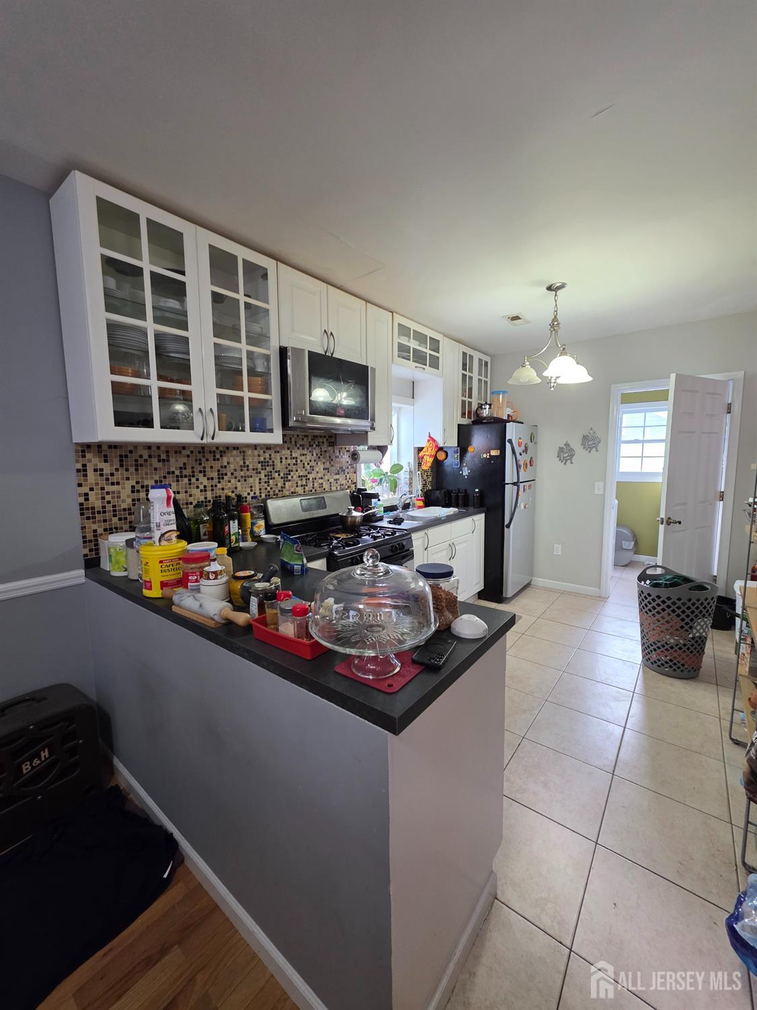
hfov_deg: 89.9
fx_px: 379
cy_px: 505
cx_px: 378
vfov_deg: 106.2
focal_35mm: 13
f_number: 1.9
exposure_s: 1/60
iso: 200
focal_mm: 2.2
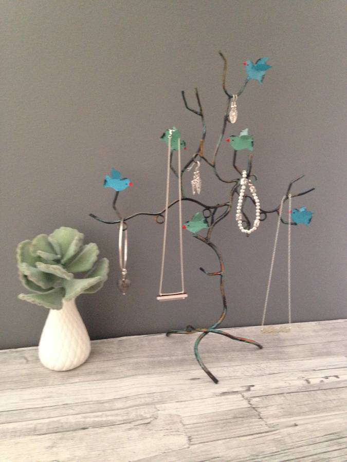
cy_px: 231
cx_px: 174
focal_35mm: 33
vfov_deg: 55.4
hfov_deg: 42.9
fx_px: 441
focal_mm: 4.12
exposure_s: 1/20
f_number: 2.4
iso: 320
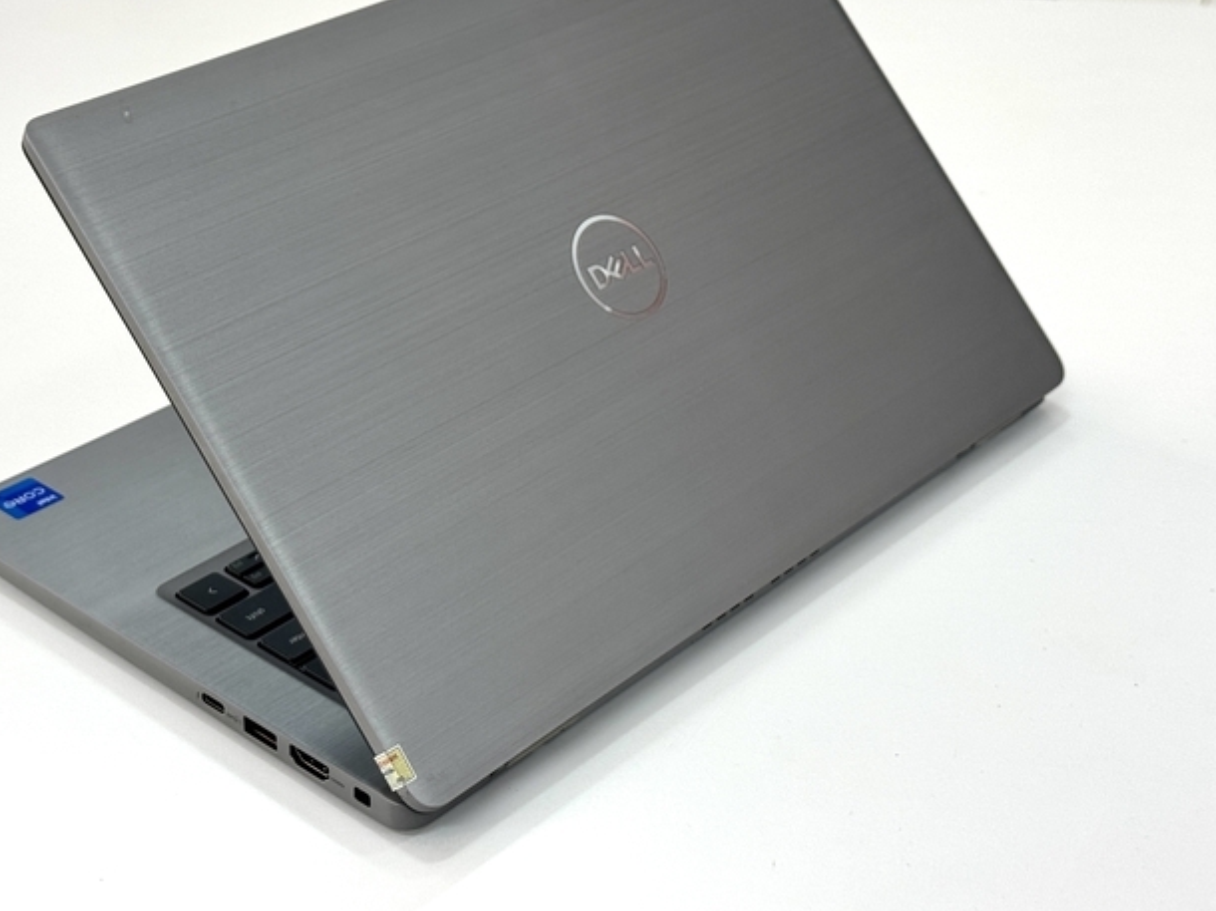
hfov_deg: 30.7
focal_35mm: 63
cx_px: 500
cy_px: 347
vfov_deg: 23.2
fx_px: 2212
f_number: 1.78
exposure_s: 1/172
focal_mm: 6.76
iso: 64
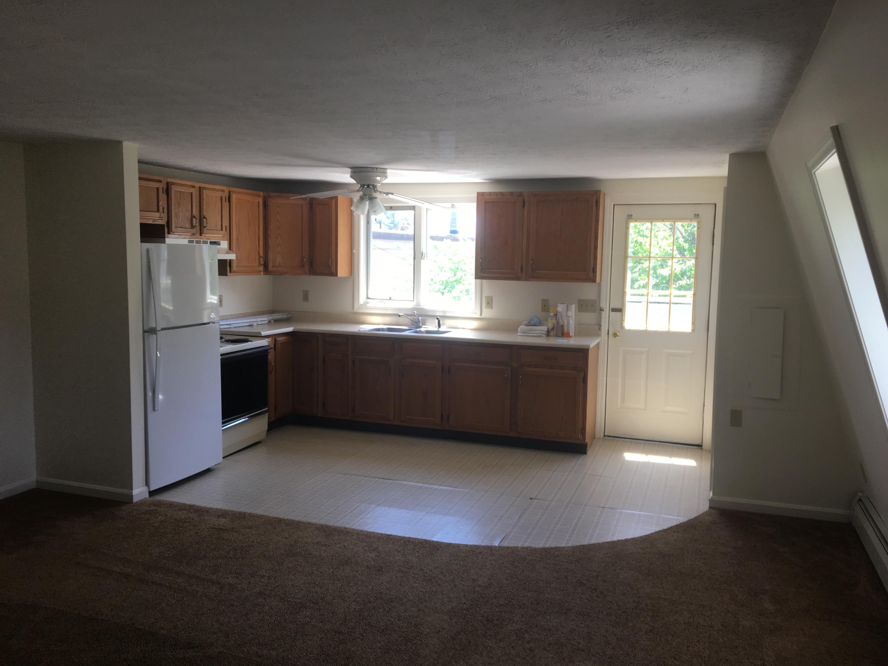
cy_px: 333
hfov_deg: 61.7
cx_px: 444
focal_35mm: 29
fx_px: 744
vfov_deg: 48.2
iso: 25
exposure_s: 1/40
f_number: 2.2
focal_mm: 4.15
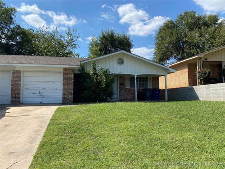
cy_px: 84
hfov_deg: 67.3
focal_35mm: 26
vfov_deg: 53.1
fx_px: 169
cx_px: 112
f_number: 1.8
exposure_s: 1/2315
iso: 32
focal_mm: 4.25
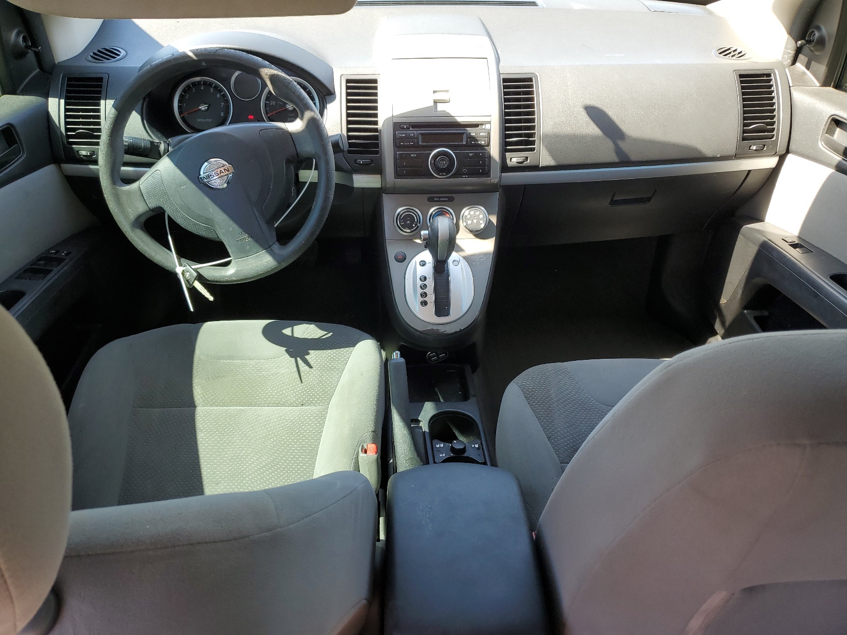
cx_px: 424
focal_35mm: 26
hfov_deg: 67.3
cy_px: 318
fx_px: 636
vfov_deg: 53.1
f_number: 1.5
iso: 50
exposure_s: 1/161
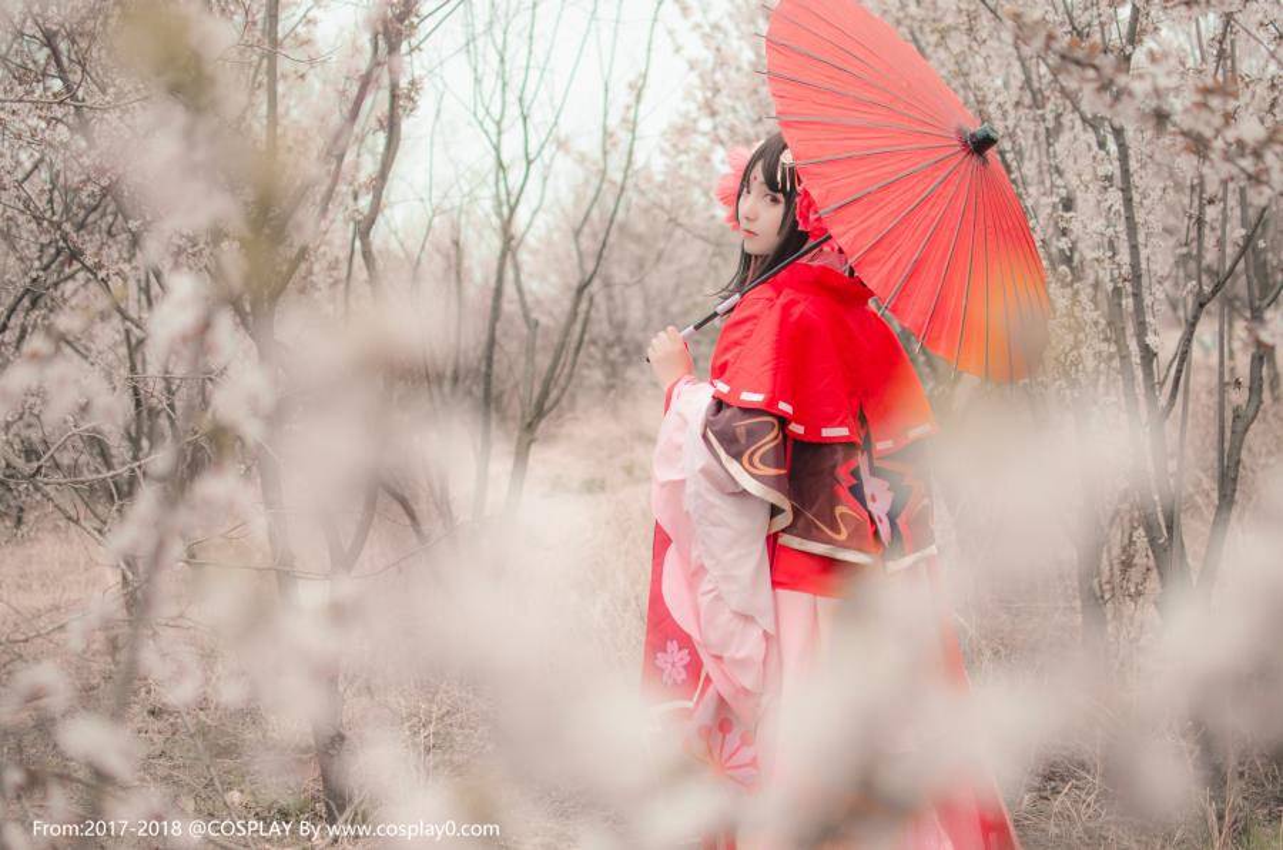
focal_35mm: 52
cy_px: 425
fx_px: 1867
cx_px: 642
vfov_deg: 25.6
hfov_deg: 37.9
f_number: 1.8
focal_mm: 35
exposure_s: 1/100
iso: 100
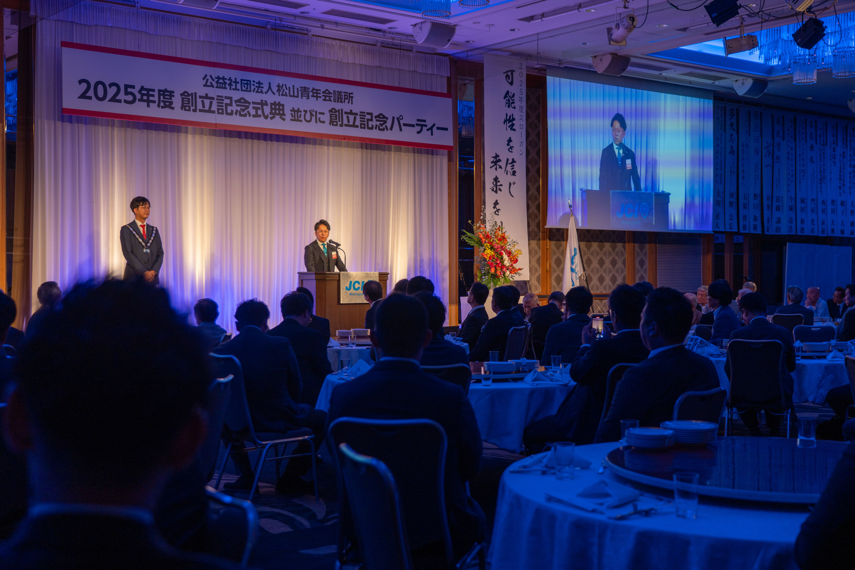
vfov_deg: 29.2
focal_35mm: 46
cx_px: 428
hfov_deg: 42.7
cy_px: 285
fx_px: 1092
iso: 320
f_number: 4
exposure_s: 1/100
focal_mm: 46
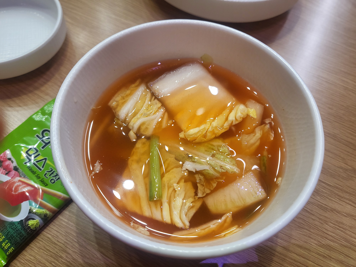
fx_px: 267
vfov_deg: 53.1
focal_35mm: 26
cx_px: 178
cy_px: 134
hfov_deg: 67.3
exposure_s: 1/120
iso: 200
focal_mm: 4.25
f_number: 1.8
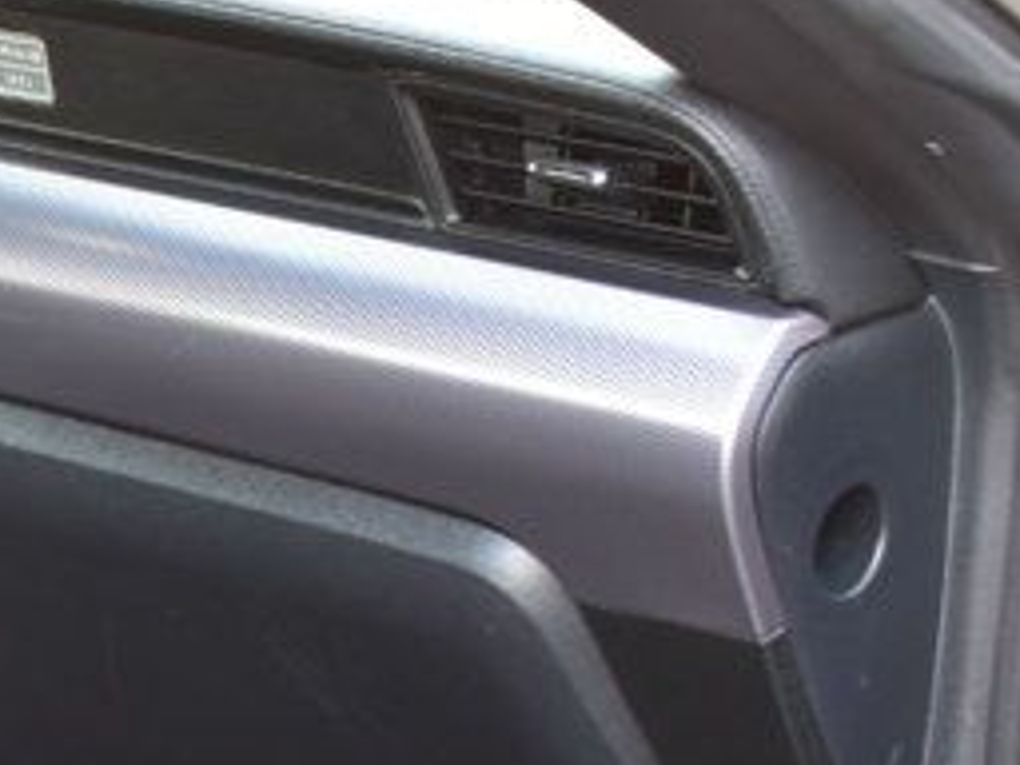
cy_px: 885
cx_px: -797
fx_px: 3742
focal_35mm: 127
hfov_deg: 13.9
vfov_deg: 11.5
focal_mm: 22
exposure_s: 1/15
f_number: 6.3
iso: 400
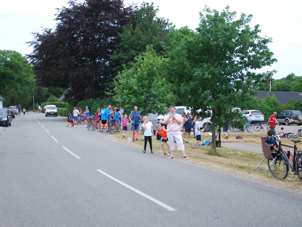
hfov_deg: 34.3
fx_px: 489
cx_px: 133
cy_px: 113
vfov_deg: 26.1
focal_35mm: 56
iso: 200
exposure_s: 1/320
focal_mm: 34
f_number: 4.5
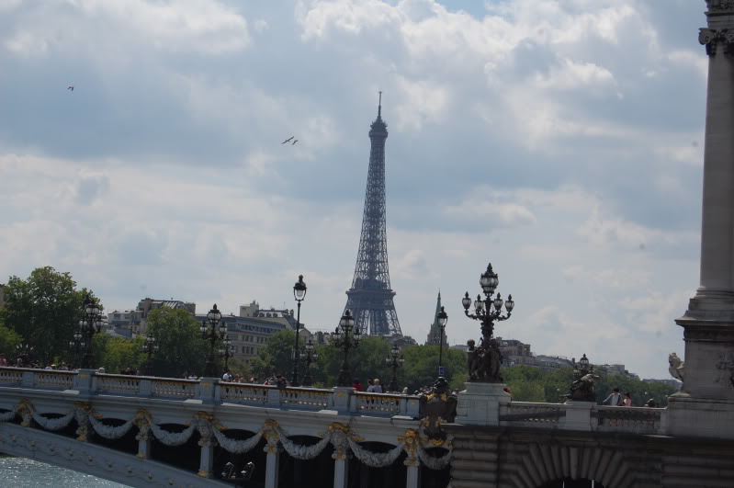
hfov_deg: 26.0
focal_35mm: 78
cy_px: 244
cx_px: 367
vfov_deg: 17.5
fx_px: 1589
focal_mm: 52
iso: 200
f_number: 11
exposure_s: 1/500
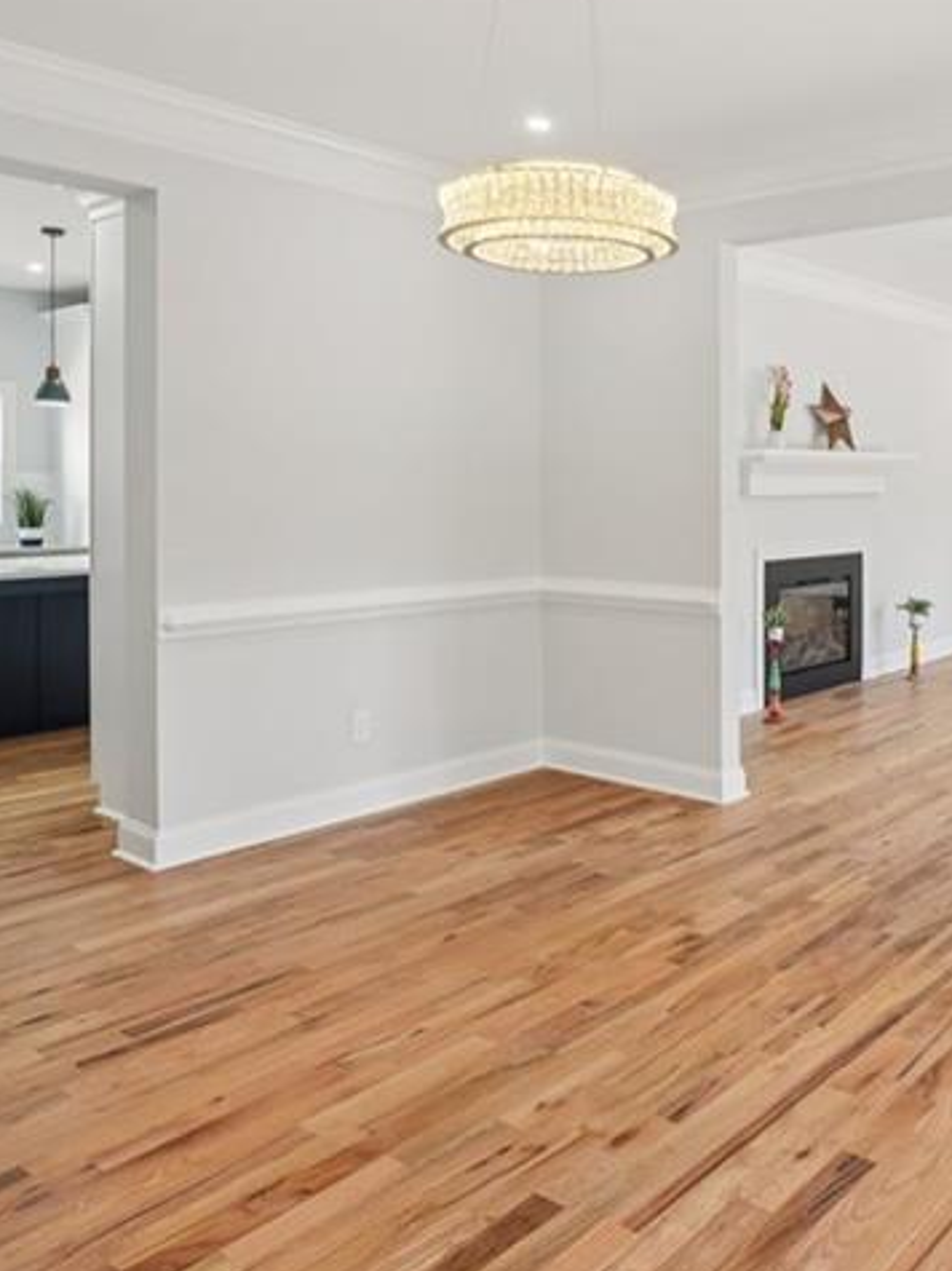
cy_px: 486
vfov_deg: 60.9
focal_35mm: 29
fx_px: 1064
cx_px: 829
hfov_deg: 44.5
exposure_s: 1/40
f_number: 8
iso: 320
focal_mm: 14
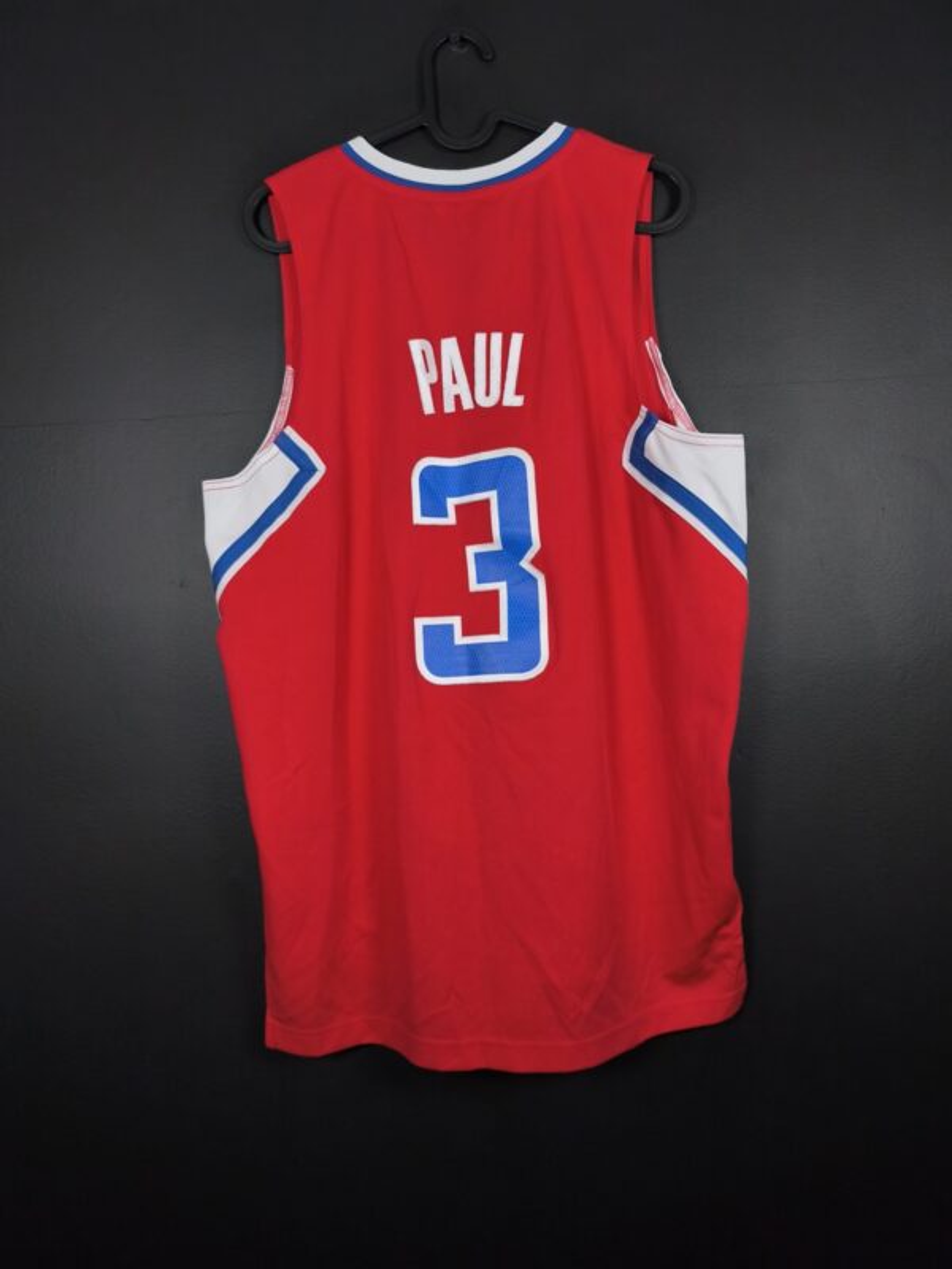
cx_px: 476
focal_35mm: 23
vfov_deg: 73.9
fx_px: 843
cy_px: 634
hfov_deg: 58.9
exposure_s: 1/160
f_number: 1.6
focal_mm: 6.57
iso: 400
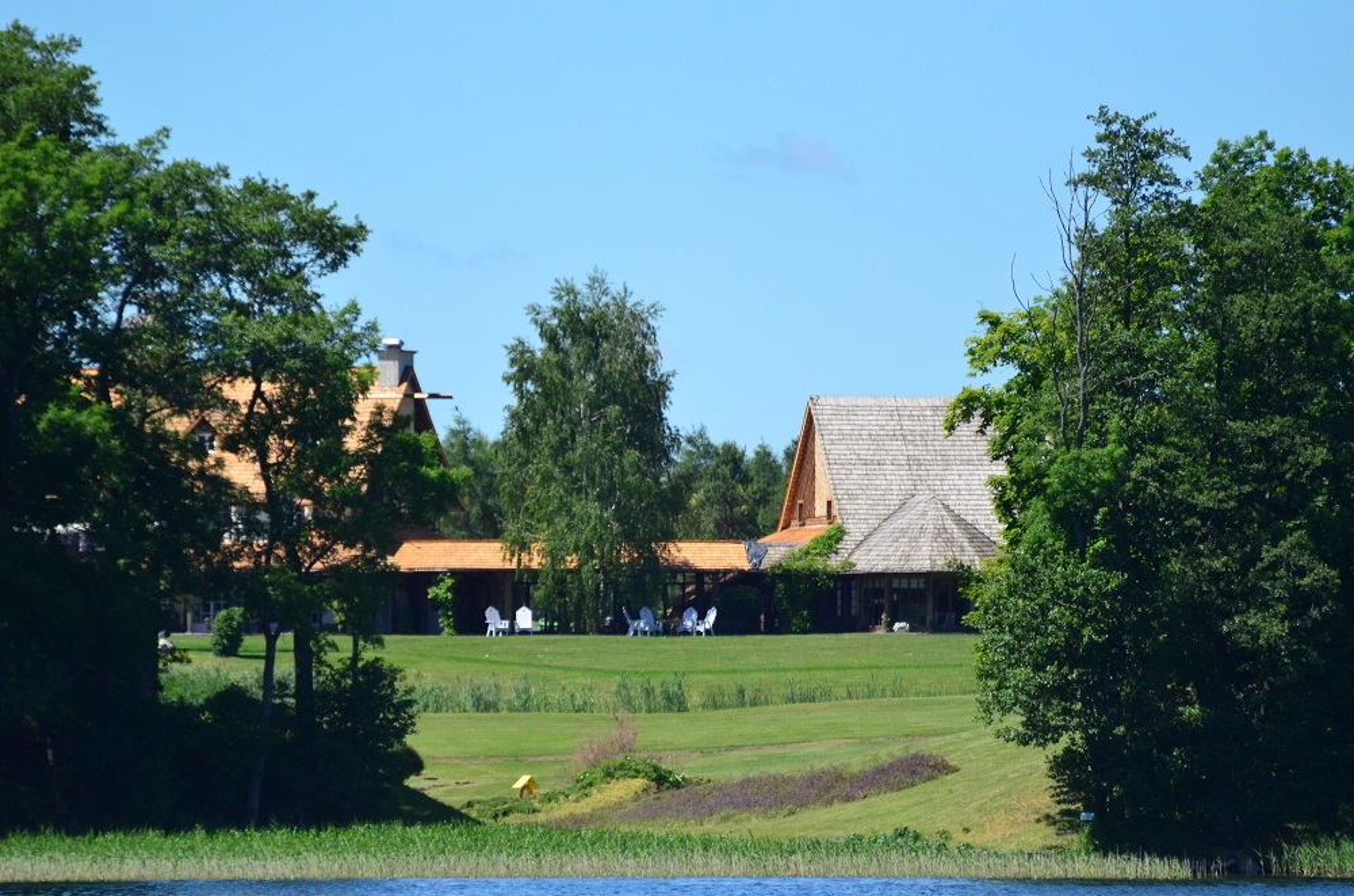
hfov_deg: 4.6
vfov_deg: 3.0
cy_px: 448
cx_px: 677
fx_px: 16887
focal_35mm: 450
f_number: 5.6
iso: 1800
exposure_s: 1/8000
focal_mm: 300
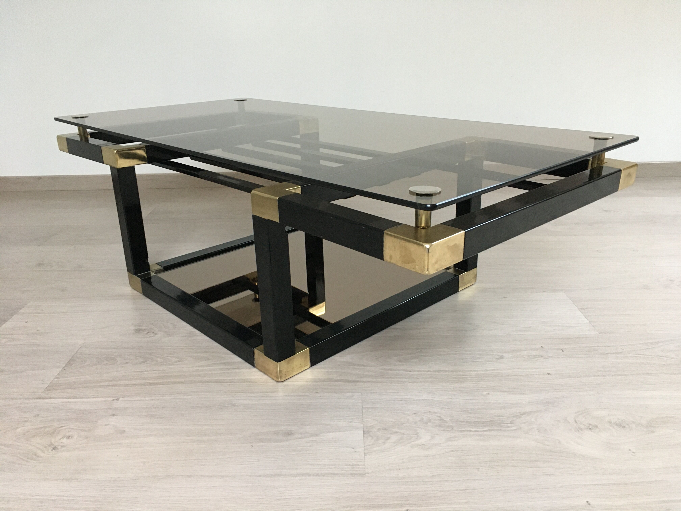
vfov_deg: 48.2
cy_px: 256
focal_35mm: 29
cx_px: 340
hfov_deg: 61.7
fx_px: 571
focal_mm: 4.15
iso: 200
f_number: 2.2
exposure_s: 1/20
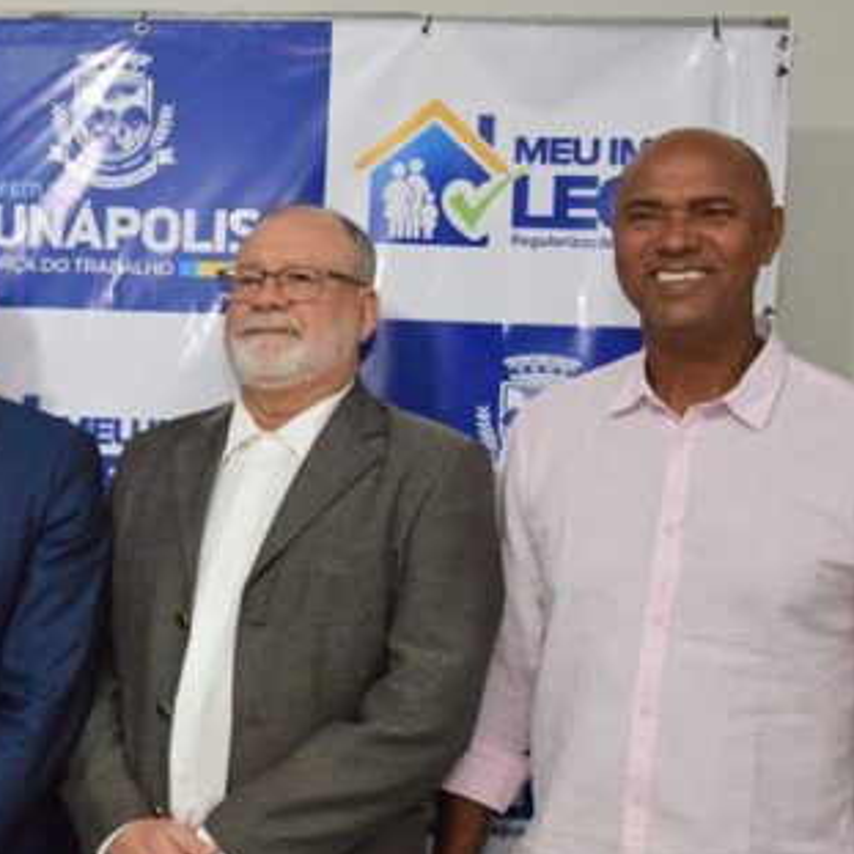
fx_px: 2038
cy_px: 470
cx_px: -55
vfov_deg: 23.7
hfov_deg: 22.5
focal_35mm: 73
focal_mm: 24
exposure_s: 1/60
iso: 2800
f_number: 3.8
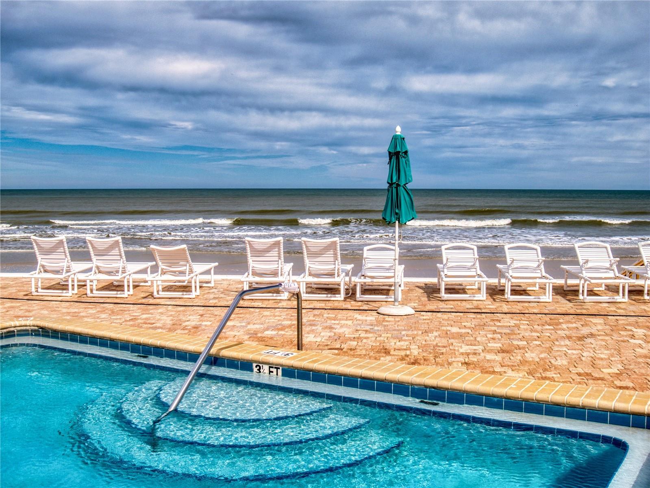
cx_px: 325
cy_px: 244
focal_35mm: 40
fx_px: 751
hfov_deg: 46.8
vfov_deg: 36.0
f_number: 9
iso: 200
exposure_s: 1/1250
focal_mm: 20
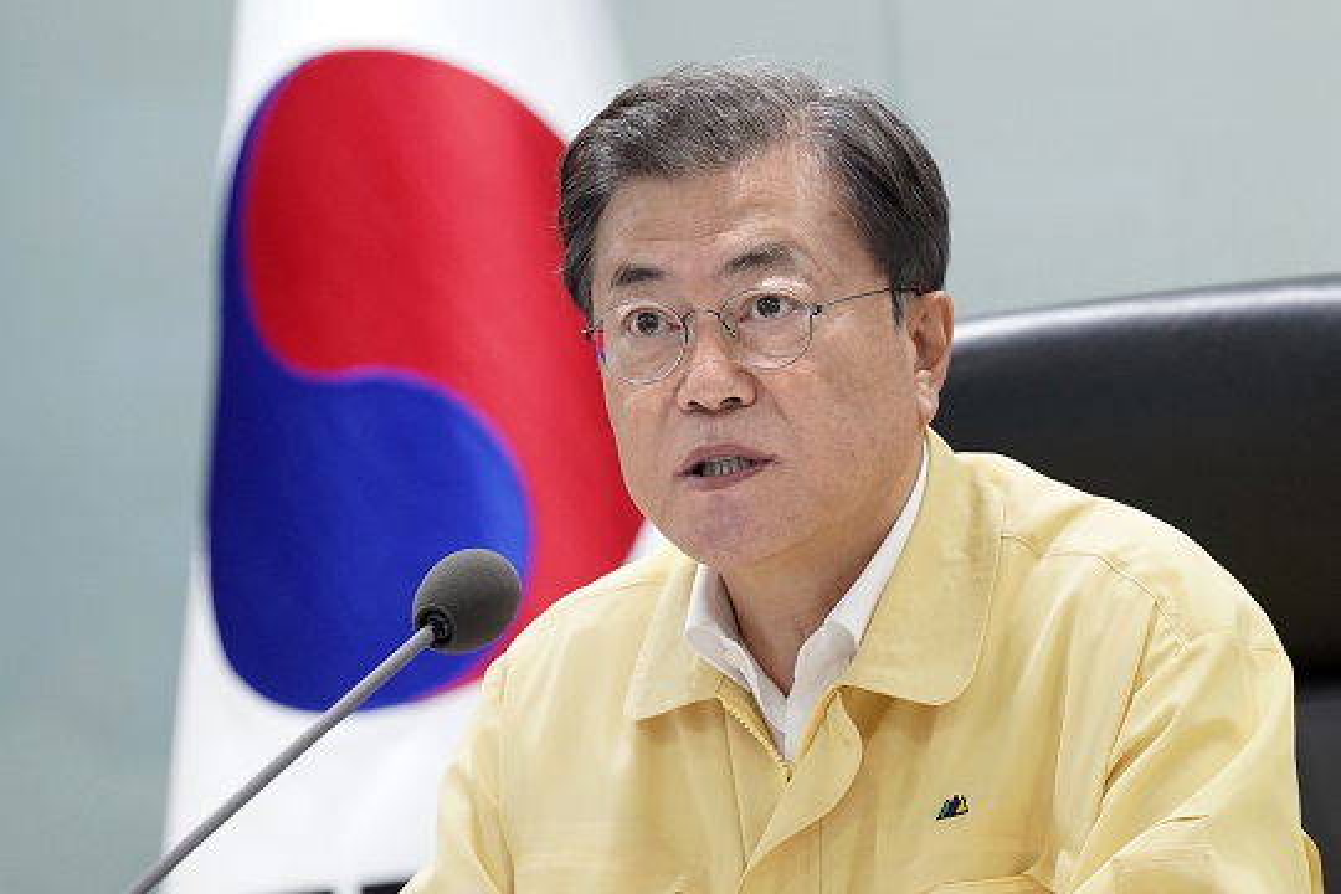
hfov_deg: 10.3
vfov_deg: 6.9
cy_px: 447
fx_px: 7449
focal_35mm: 200
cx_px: 670
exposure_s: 1/100
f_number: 4
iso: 1600
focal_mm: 200
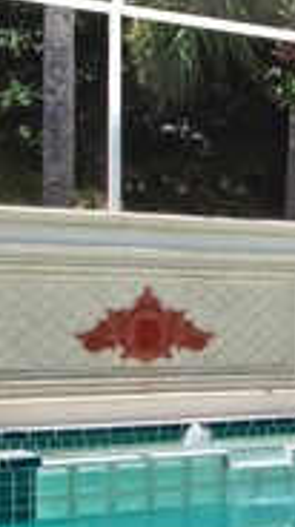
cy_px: 312
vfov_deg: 25.0
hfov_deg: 8.9
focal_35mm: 85
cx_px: 1074
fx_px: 1186
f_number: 7.1
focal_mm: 7
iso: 200
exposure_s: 1/320
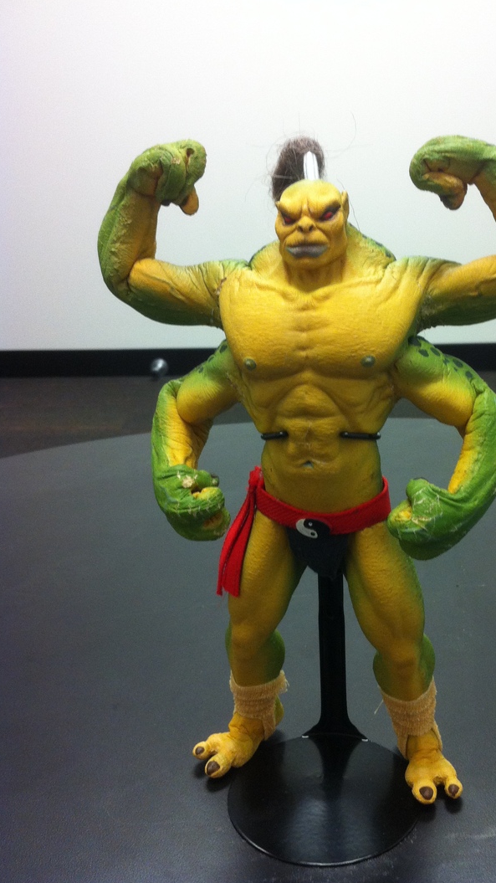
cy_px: 437
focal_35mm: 39
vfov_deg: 51.6
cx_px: 330
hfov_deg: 30.2
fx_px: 912
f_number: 2.8
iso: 160
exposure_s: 1/15
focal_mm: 3.85
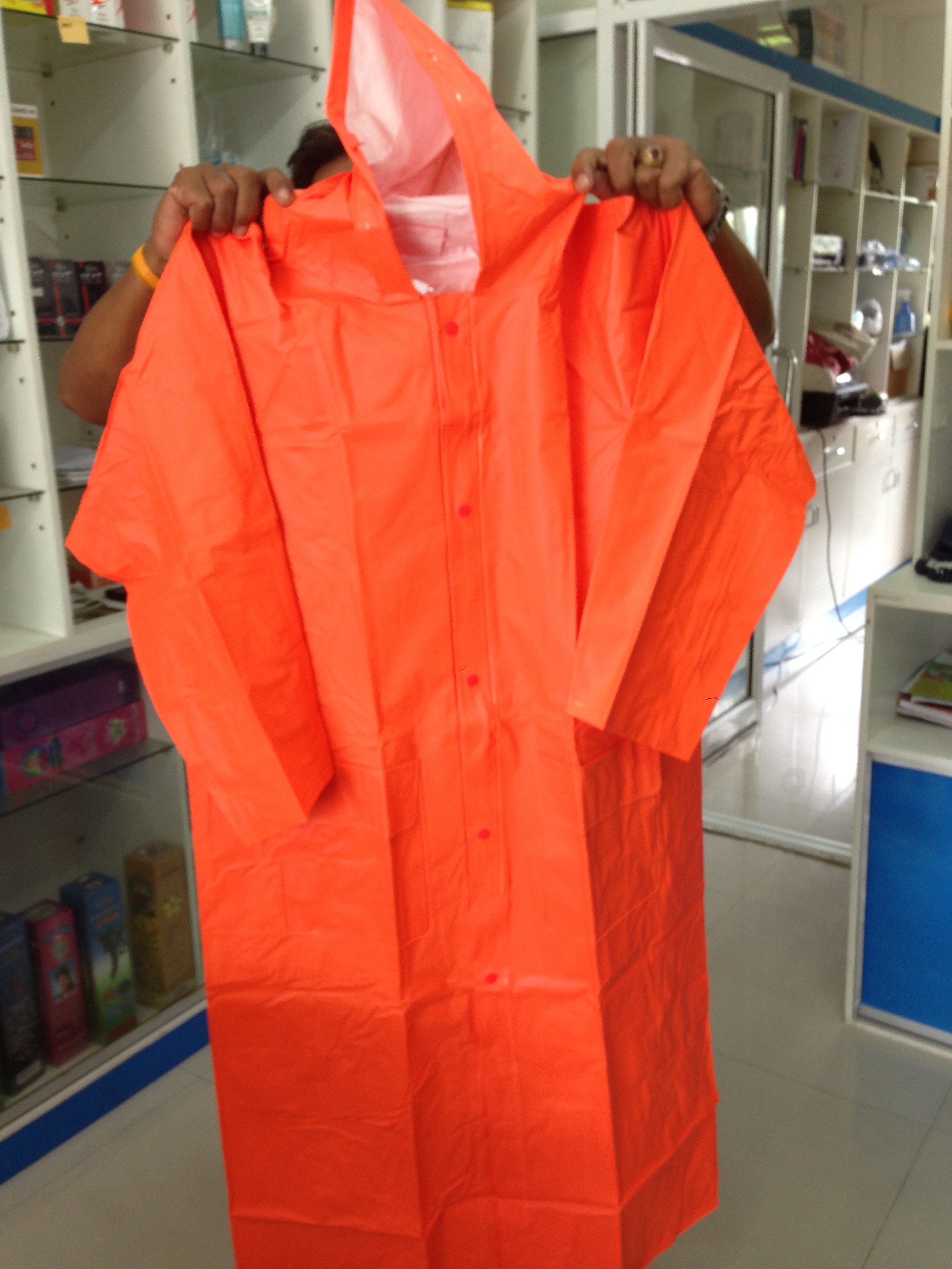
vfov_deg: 55.4
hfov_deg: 42.9
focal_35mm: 33
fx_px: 1210
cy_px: 634
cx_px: 476
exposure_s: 1/20
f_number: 2.4
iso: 64
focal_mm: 4.12
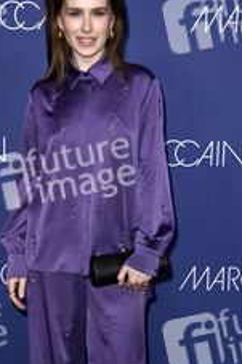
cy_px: 257
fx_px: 1030
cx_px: 99
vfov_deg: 19.9
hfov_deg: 13.4
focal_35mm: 102
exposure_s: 1/250
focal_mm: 58
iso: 640
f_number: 5.6
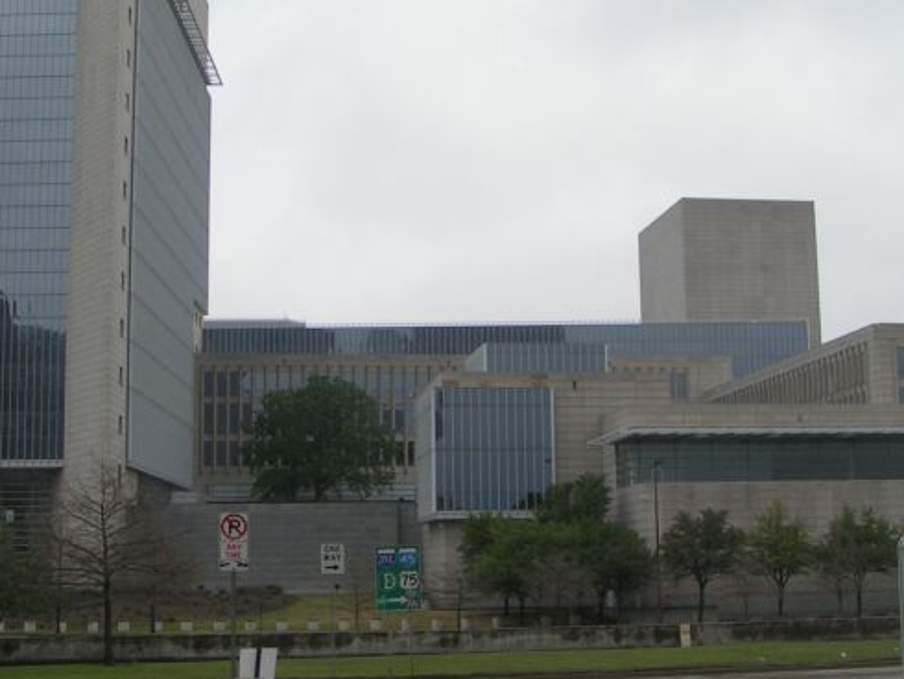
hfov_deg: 31.2
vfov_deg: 23.7
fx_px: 1620
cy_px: 301
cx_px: 454
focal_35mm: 62
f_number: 5.6
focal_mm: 5.8
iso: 50
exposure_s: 1/640
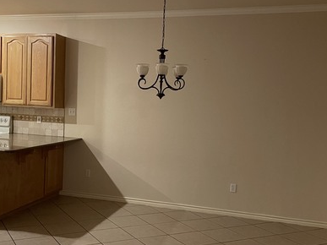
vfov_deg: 33.5
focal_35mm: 43
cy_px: 140
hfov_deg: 43.5
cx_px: 123
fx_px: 406
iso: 400
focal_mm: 4.2
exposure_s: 1/60
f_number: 1.6
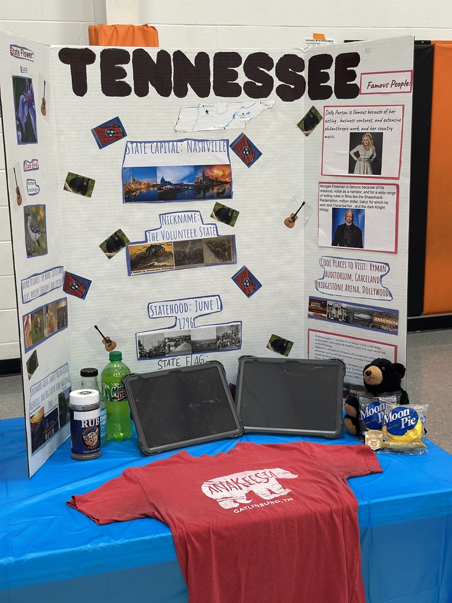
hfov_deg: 30.3
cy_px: 302
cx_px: 226
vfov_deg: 39.7
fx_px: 836
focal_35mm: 48
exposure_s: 1/120
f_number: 1.78
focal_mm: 6.86
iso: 160
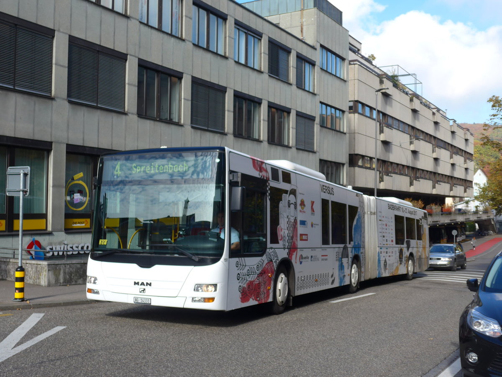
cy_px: 188
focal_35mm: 41
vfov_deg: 35.1
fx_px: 595
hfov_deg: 45.8
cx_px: 251
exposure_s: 1/800
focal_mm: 8.4
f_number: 2.8
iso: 80
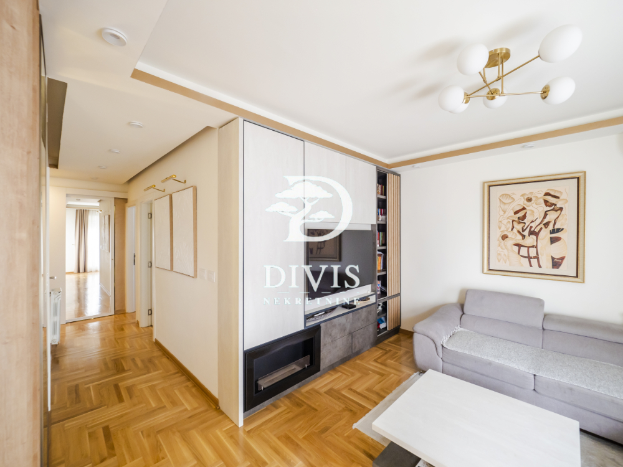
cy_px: 234
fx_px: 252
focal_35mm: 14
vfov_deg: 85.7
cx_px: 312
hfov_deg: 102.1
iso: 400
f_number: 4
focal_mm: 7
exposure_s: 1/30
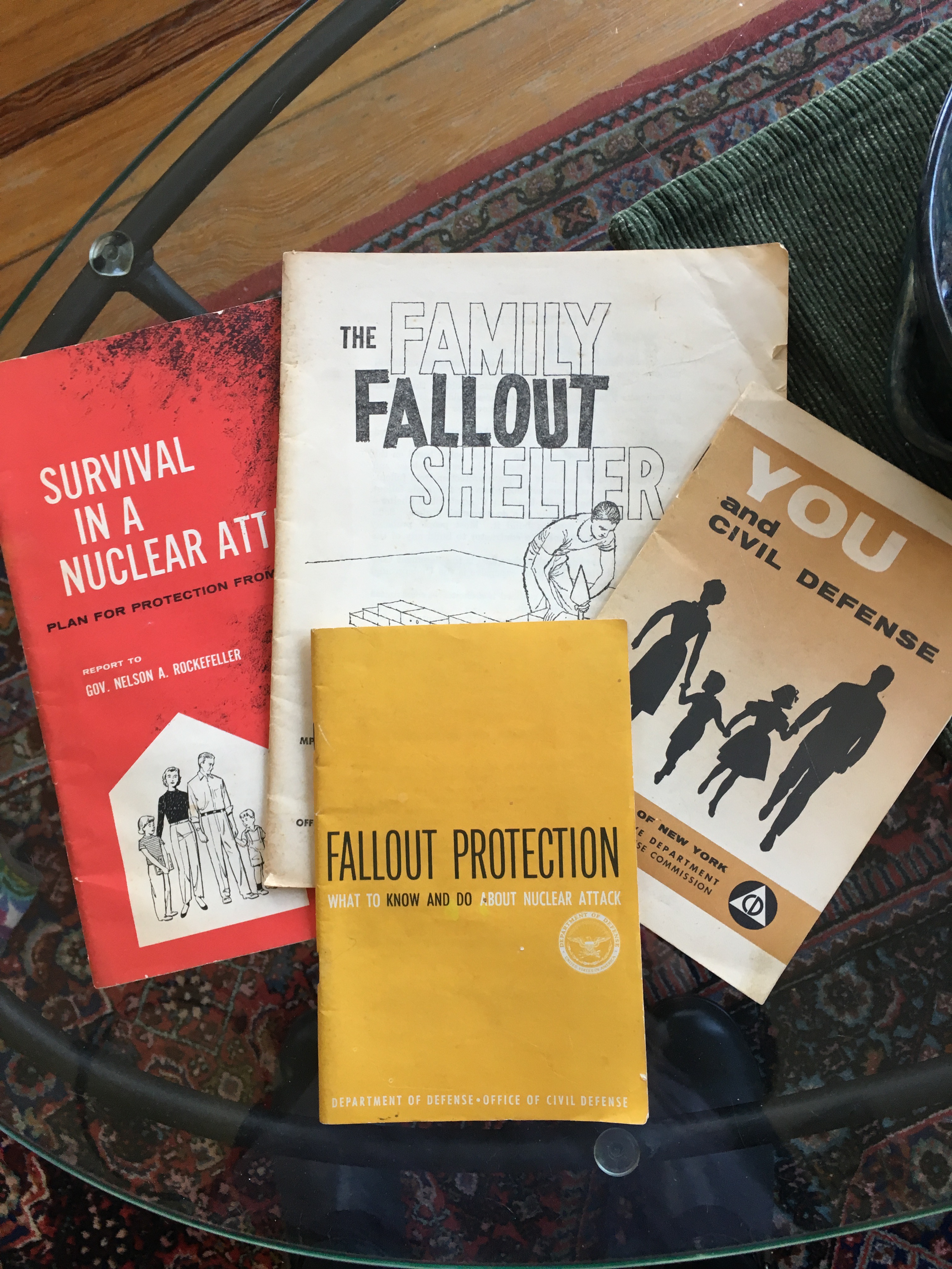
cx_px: 476
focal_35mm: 29
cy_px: 634
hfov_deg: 48.2
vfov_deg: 61.7
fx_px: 1063
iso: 64
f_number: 2.2
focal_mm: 4.15
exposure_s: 1/30
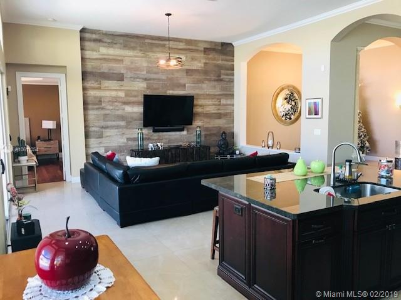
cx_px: 200
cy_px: 150
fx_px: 324
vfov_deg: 49.7
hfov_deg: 63.4
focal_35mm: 28
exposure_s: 1/17
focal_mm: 3.99
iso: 40
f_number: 1.8
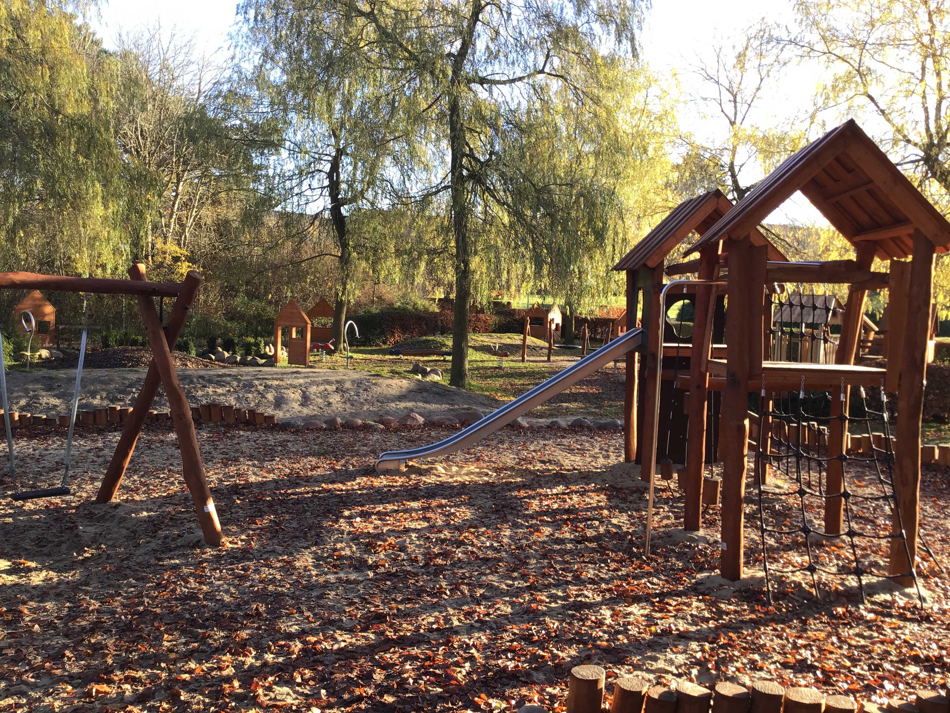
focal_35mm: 31
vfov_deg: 45.4
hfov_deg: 58.4
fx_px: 851
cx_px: 475
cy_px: 356
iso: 25
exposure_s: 1/106
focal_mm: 3.3
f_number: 2.4
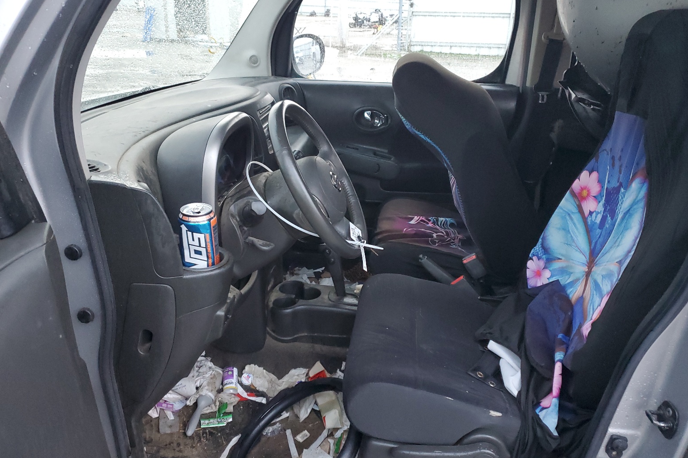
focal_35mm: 28
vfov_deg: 46.4
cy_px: 241
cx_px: 354
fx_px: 535
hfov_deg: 65.5
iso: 314
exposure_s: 1/60.2
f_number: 1.5
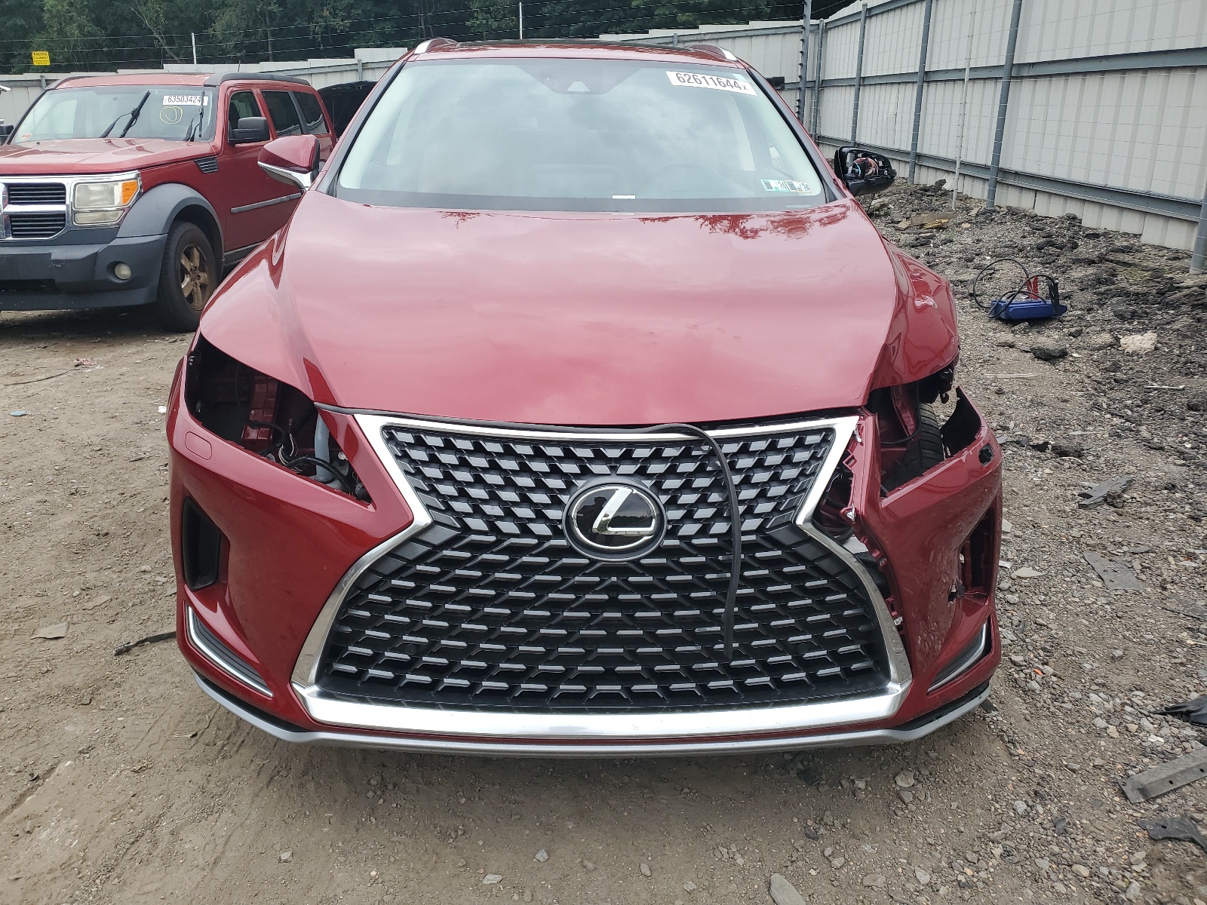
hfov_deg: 67.3
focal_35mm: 26
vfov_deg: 53.1
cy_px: 452
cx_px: 604
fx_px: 907
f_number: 1.5
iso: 50
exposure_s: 1/526
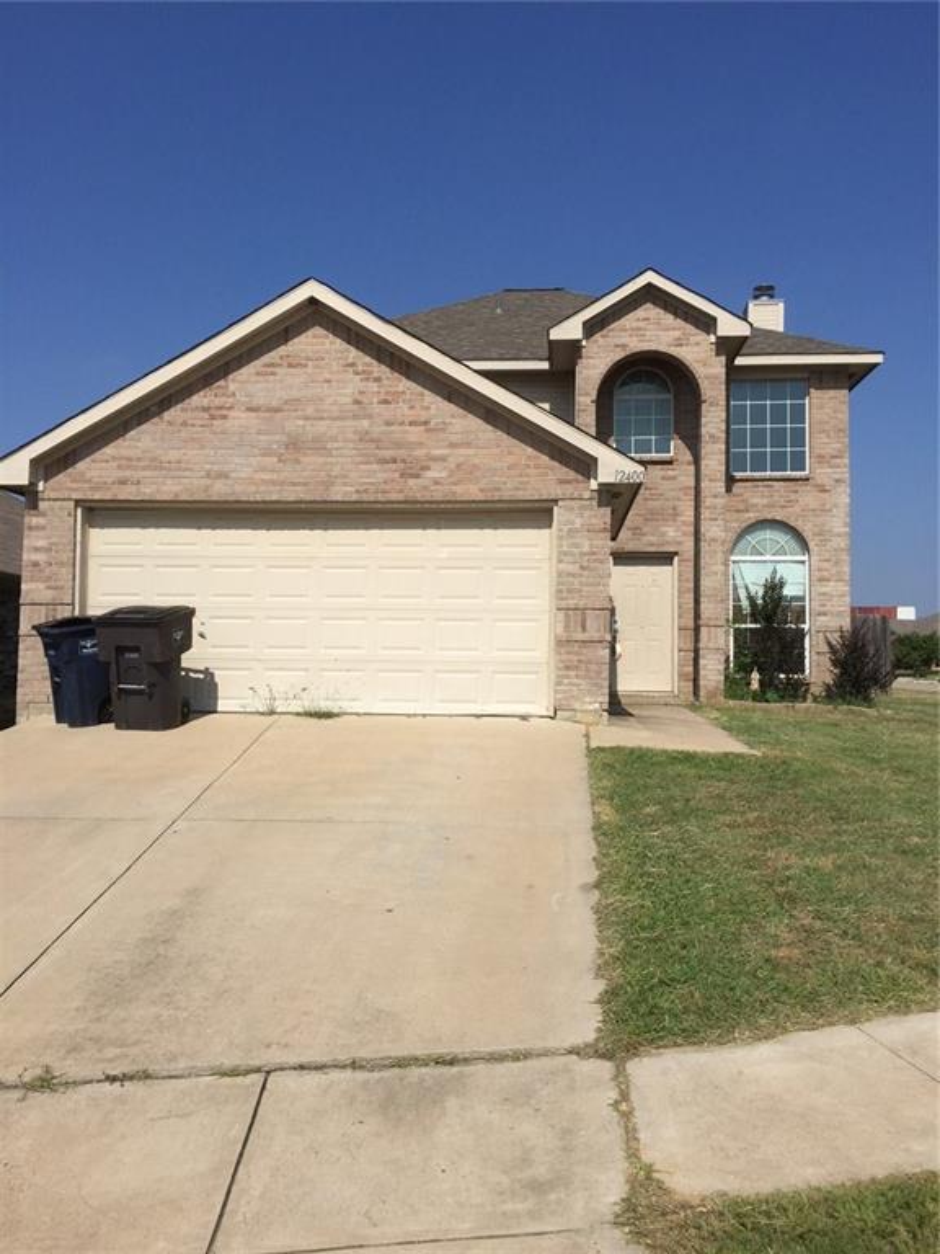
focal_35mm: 29
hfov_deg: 48.2
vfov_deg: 61.7
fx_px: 1050
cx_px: 470
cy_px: 627
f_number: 2.2
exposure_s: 1/3968
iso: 32
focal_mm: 4.15
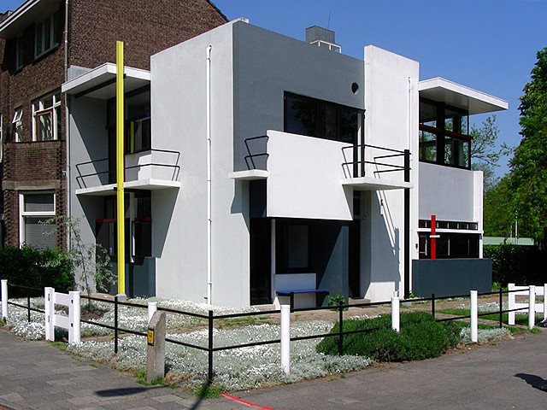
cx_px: 274
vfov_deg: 37.7
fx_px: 600
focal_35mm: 38
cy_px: 205
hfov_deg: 49.0
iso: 50
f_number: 5.6
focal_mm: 6.3
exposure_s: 1/688
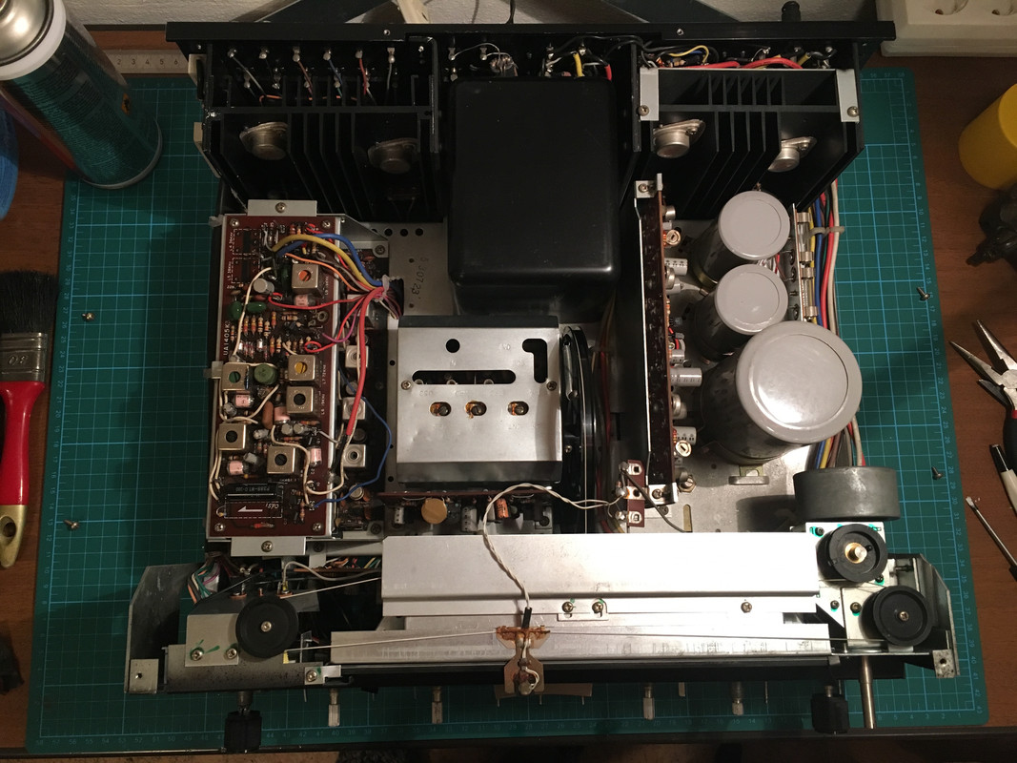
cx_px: 508
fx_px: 852
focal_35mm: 29
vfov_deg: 48.2
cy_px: 382
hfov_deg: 61.7
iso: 200
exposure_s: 1/33
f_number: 2.2
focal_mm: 4.15
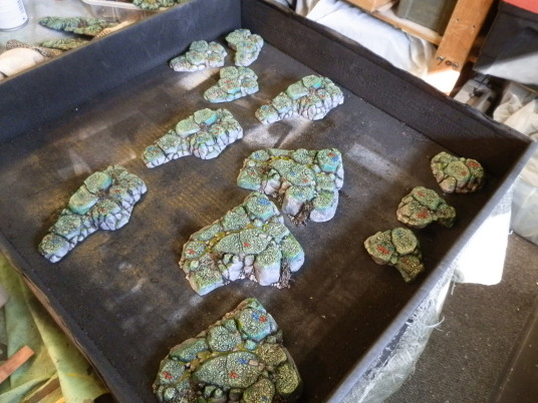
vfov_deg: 49.7
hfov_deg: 63.4
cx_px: 269
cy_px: 202
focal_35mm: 28
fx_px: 435
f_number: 3.1
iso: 400
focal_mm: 5
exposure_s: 1/15
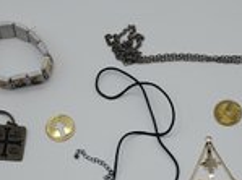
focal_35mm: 60
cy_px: 195
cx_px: 173
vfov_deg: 23.0
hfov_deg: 31.8
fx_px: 418
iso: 50
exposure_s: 1/814
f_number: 2.4
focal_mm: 4.3
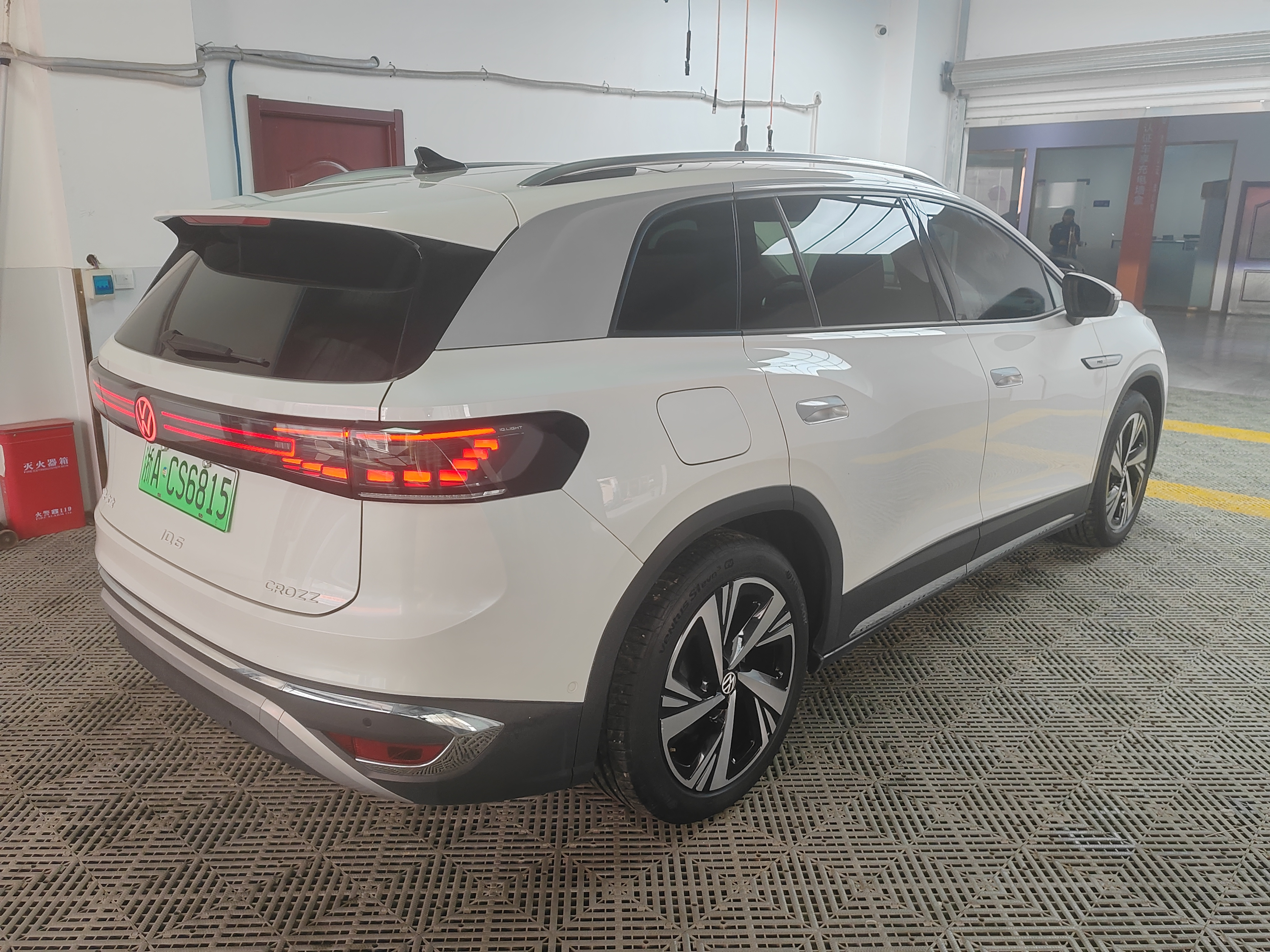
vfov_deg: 51.4
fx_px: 991
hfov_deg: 65.3
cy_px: 476
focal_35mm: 27
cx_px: 635
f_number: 1.9
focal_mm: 5.52
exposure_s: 1/100
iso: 80
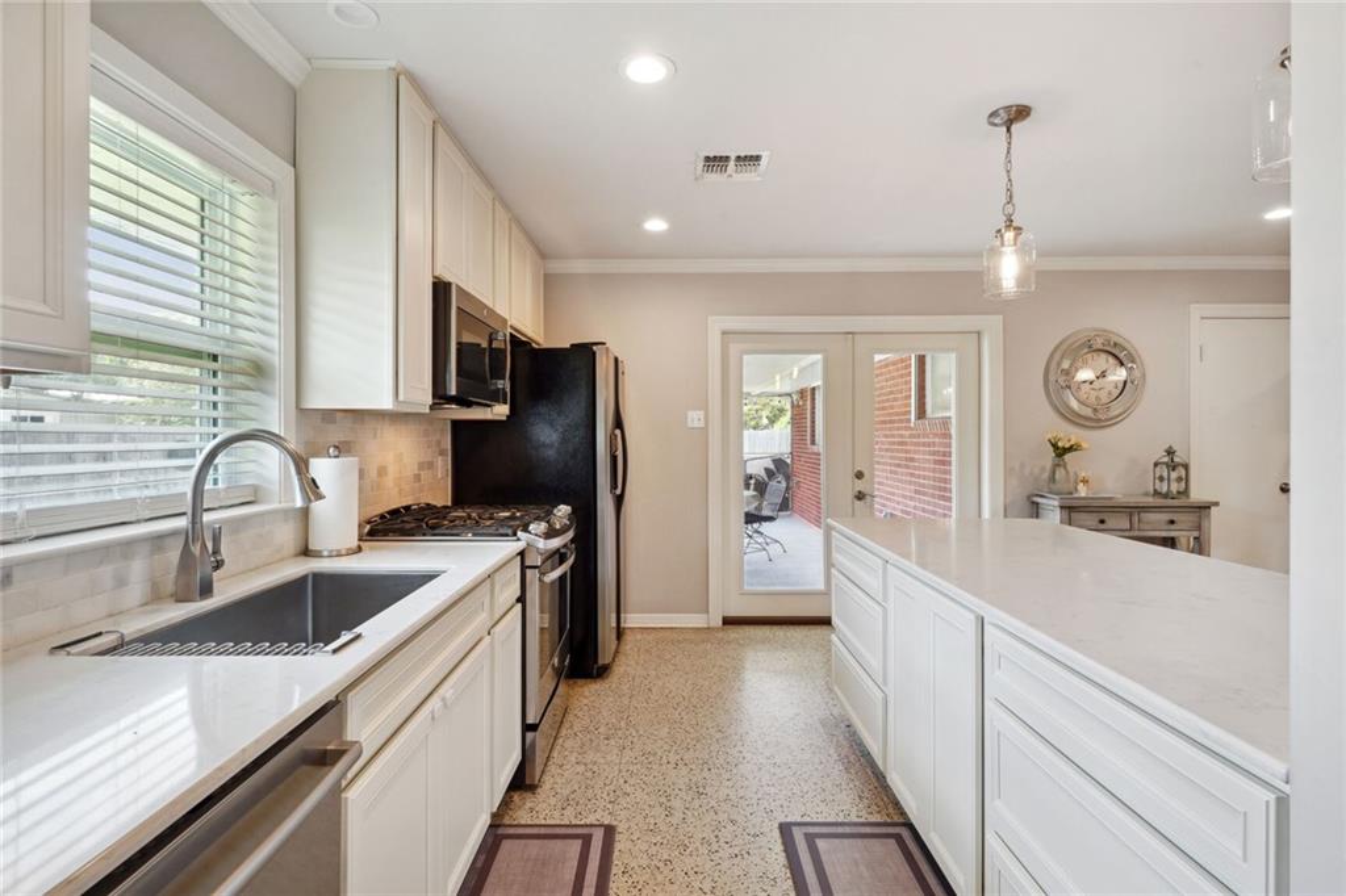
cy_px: 448
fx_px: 635
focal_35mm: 17
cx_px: 673
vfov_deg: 70.4
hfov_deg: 93.3
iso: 800
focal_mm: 17
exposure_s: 1/15
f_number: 11
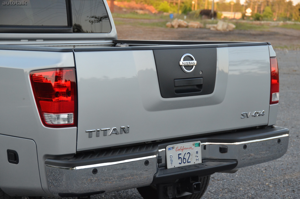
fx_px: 699
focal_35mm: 84
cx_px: 150
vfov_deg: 16.2
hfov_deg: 24.2
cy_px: 100
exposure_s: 1/500
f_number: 4.8
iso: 1100
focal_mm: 56
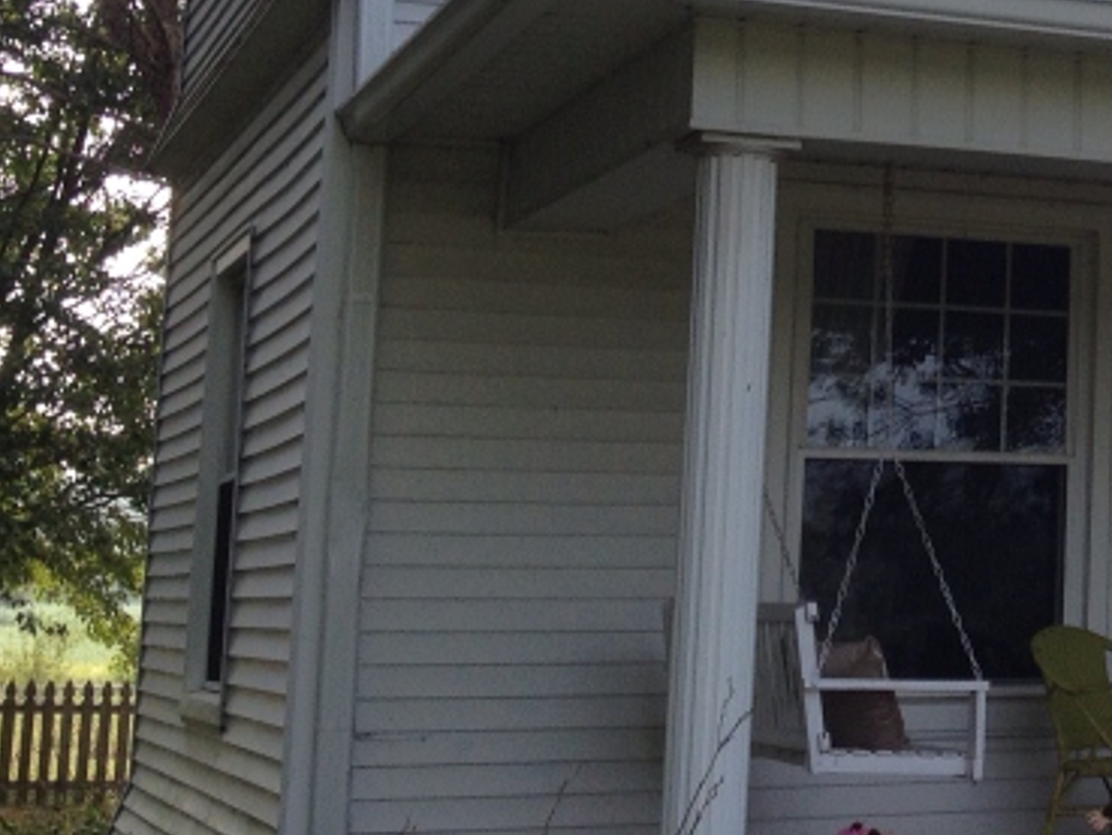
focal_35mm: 97
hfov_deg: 18.7
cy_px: 136
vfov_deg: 15.1
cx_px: 1456
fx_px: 3117
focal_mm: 4.28
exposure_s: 1/456
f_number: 2.4
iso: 50
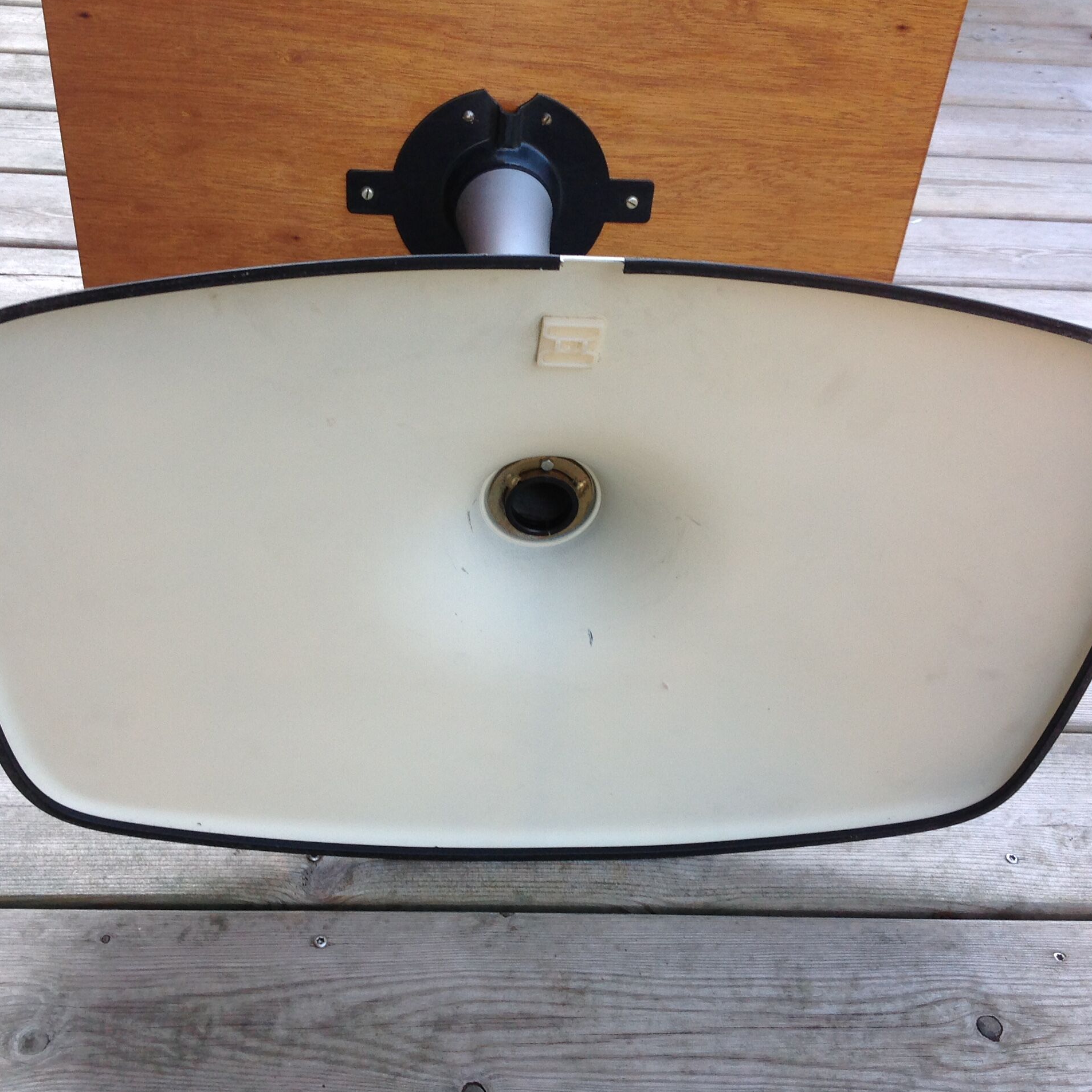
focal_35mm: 42
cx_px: 502
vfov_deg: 40.0
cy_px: 542
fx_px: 1499
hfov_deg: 40.0
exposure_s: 1/120
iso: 50
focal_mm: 4.28
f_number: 2.4
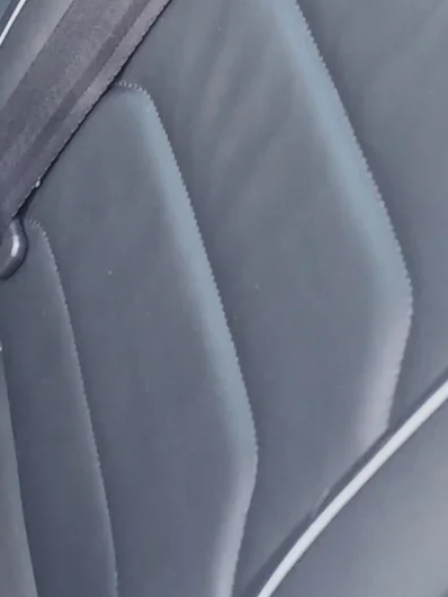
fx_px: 1914
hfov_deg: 12.1
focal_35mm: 111
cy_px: -187
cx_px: -386
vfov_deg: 16.7
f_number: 1.6
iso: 125
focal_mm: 6.55
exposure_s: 1/50
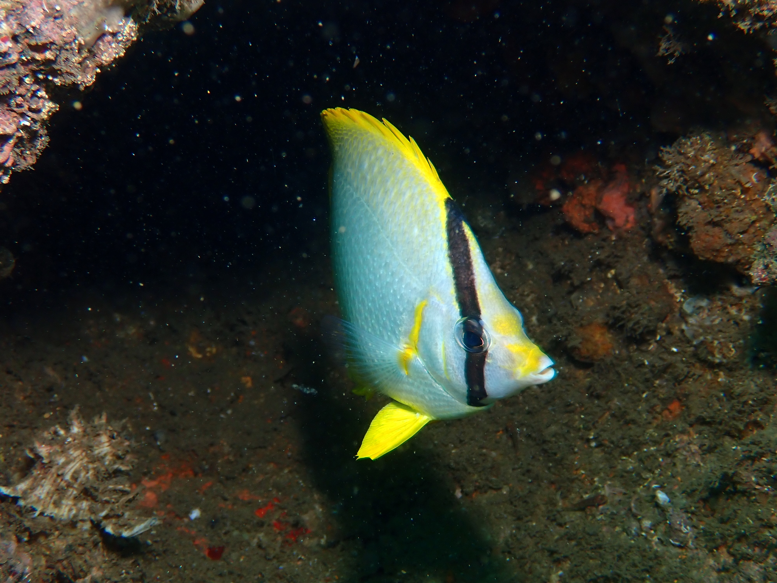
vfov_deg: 35.1
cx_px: 388
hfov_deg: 45.8
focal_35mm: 41
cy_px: 292
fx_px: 920
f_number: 4
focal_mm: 7.31
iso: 200
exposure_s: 1/80
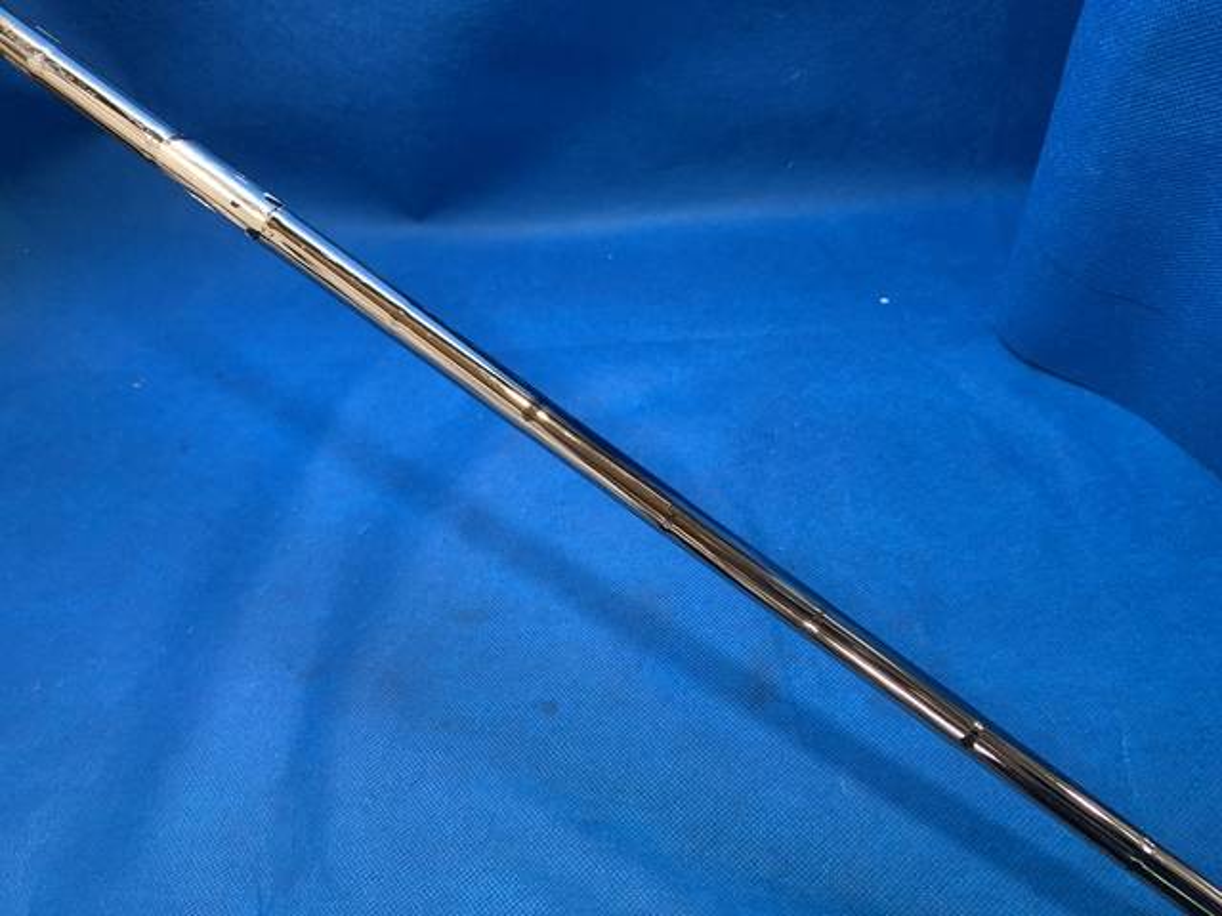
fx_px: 918
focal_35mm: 26
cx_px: 611
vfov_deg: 53.1
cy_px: 458
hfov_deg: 67.3
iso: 80
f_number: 1.8
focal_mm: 4.25
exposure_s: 1/60
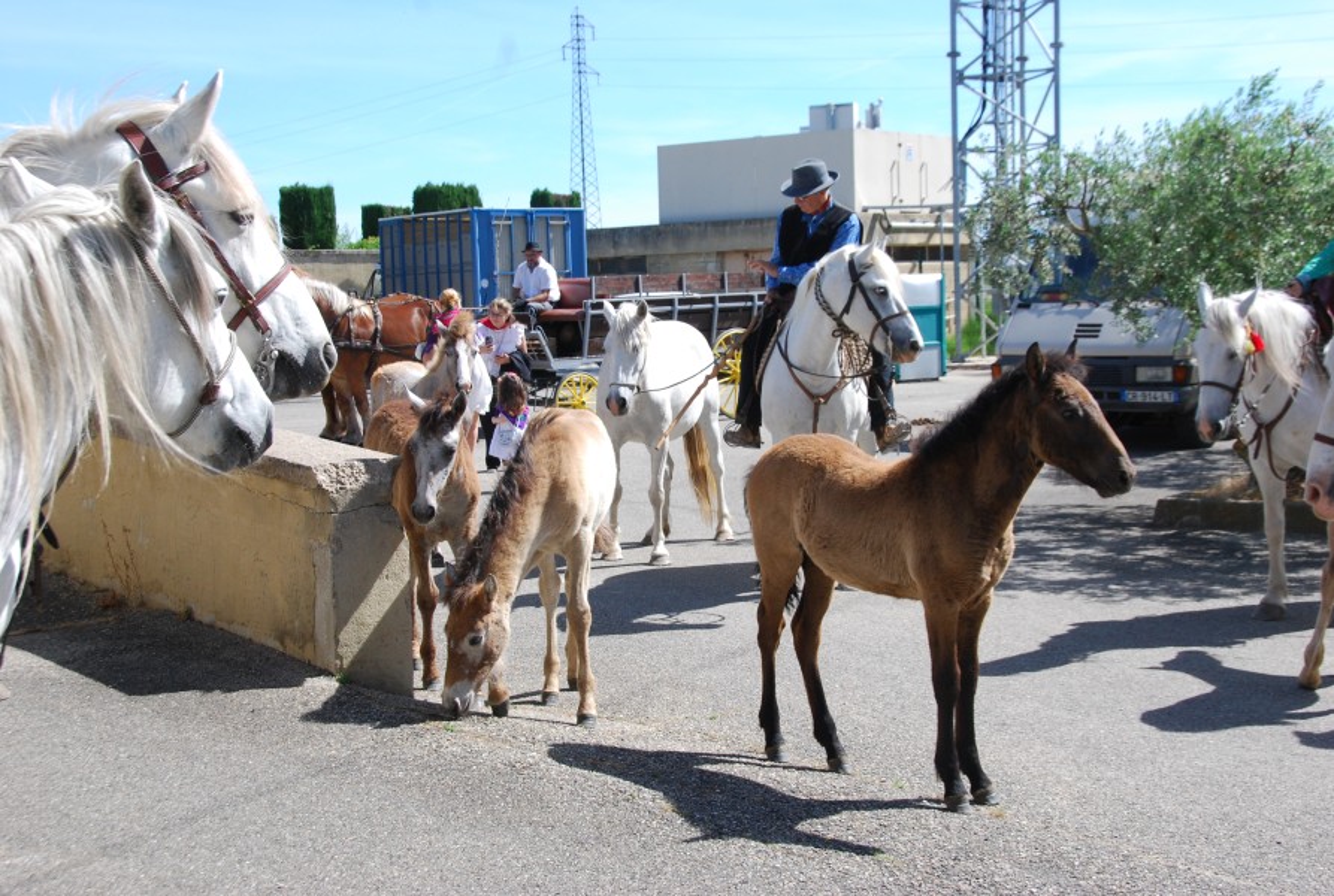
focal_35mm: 51
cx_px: 667
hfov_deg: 38.8
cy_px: 448
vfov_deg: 26.6
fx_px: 1894
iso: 400
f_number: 10
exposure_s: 1/400
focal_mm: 34
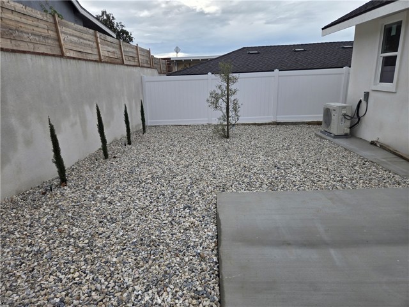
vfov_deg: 58.9
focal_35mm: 23
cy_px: 154
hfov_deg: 73.9
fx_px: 272
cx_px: 204
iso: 25
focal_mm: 5.4
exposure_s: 1/671
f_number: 1.8
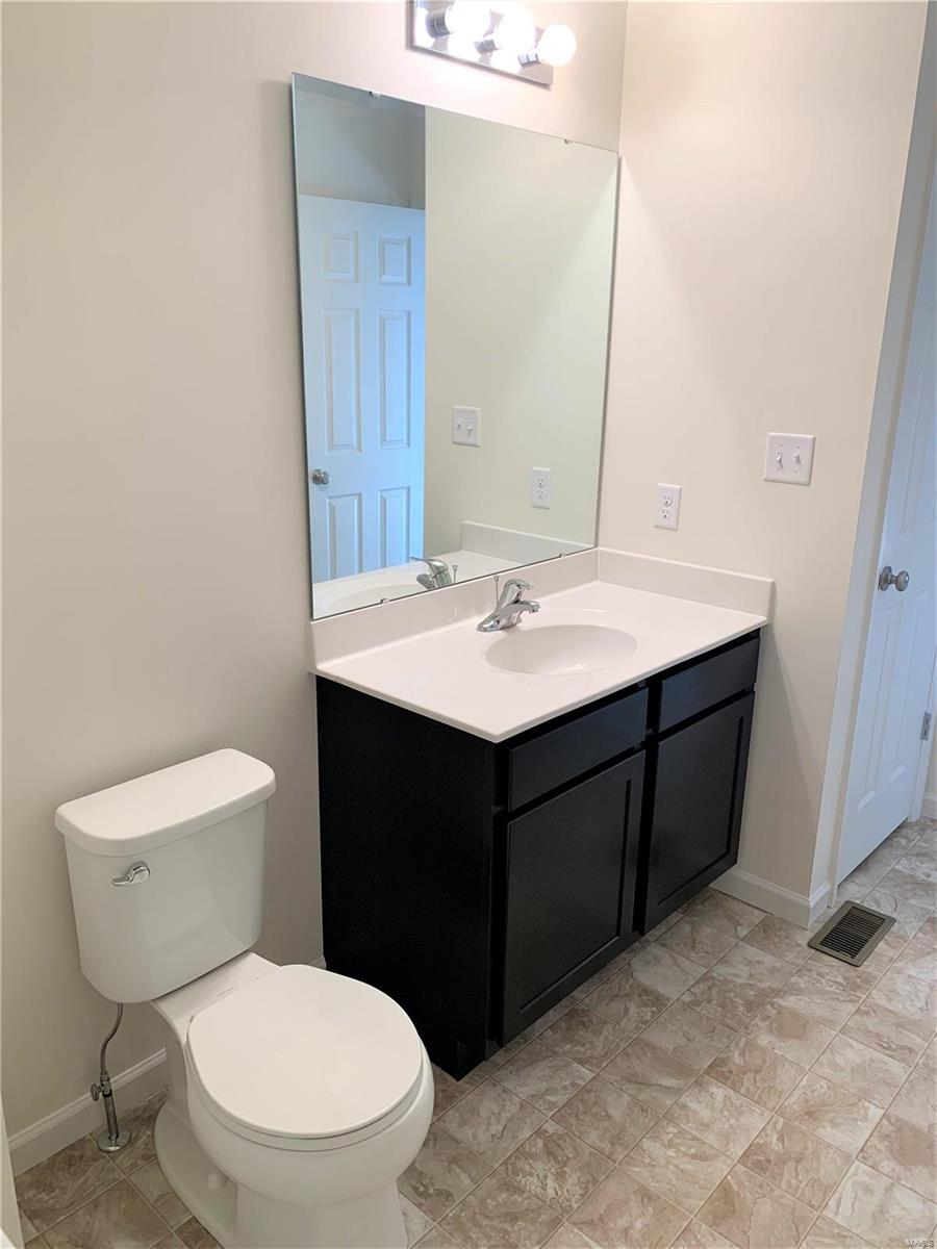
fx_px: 938
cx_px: 468
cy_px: 624
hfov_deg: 53.1
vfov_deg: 67.3
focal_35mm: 26
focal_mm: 4.25
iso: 50
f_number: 1.8
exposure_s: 1/60
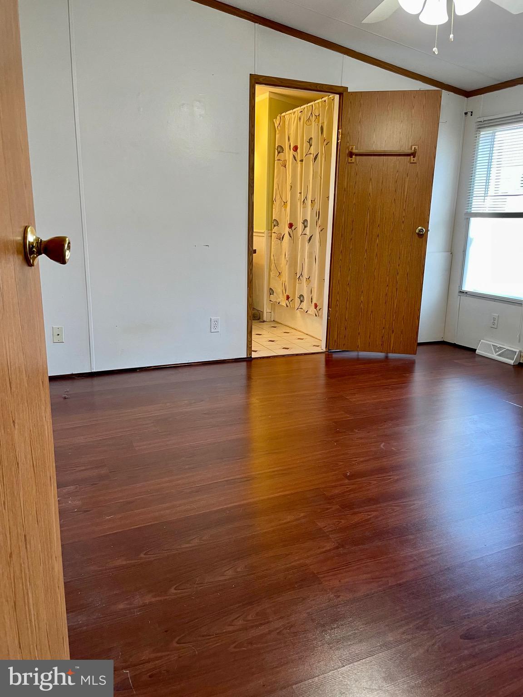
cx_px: 262
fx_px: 524
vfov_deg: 67.3
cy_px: 348
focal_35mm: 26
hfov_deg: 53.1
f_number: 1.6
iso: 80
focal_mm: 4.2
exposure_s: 1/60
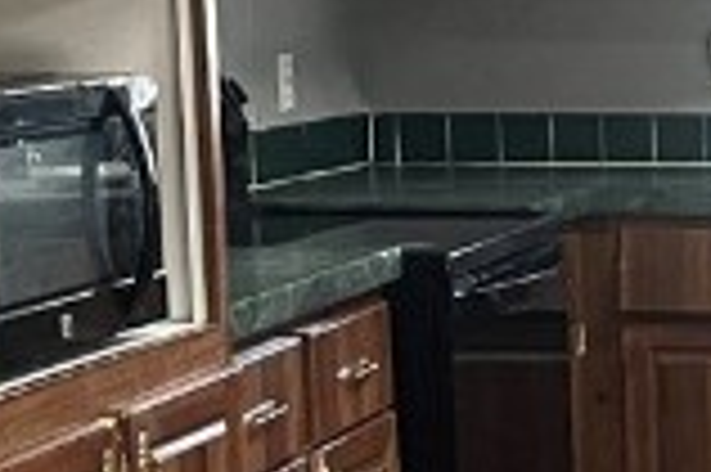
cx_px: 1390
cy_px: 494
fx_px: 3453
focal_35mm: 175
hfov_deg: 10.8
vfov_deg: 7.8
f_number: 1.6
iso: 250
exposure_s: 1/60
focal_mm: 5.1
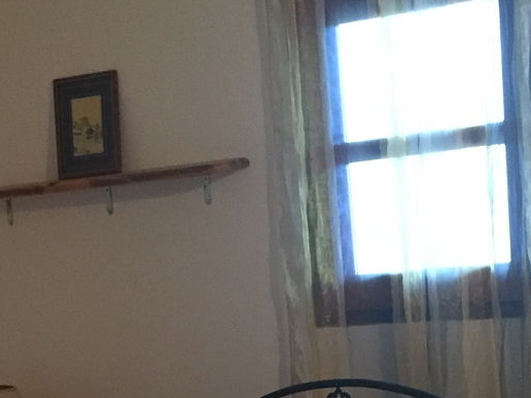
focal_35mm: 90
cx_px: 174
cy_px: 564
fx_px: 1381
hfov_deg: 21.7
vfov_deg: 15.4
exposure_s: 1/20
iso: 250
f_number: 2.2
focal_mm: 4.15
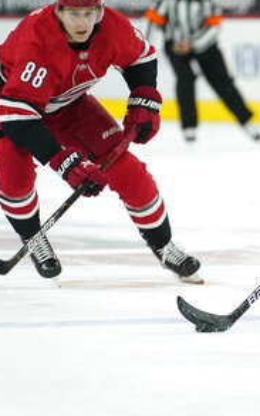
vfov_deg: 4.2
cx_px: 334
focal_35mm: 498
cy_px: 178
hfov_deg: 2.6
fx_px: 5649
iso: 5000
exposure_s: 1/2000
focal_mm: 280
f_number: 4
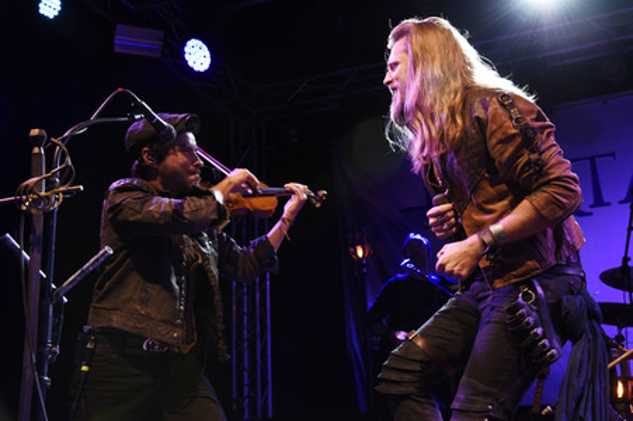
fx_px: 878
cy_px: 210
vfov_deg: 27.0
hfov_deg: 39.6
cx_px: 316
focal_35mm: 50
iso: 2000
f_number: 6.3
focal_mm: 50
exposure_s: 1/100
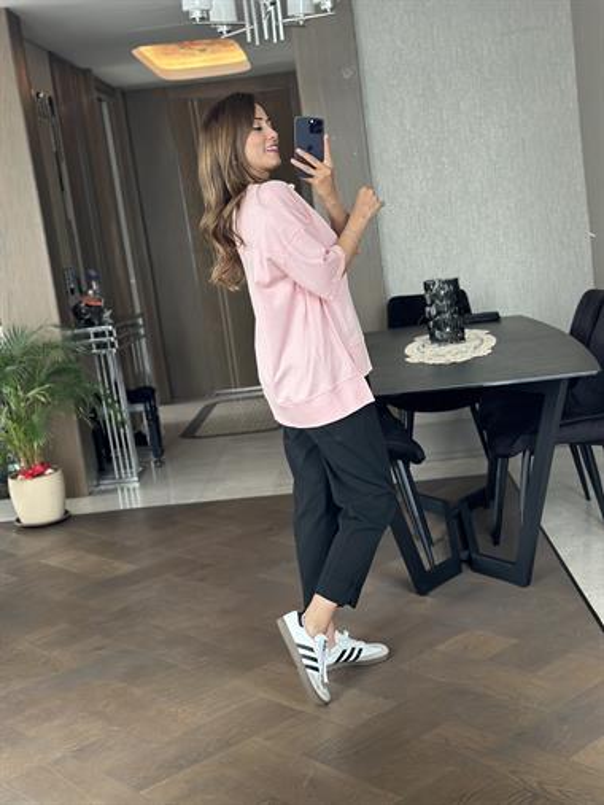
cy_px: 402
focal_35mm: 48
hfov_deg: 30.3
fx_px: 1116
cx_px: 302
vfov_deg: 39.6
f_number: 1.78
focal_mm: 6.86
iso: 320
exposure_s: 1/60
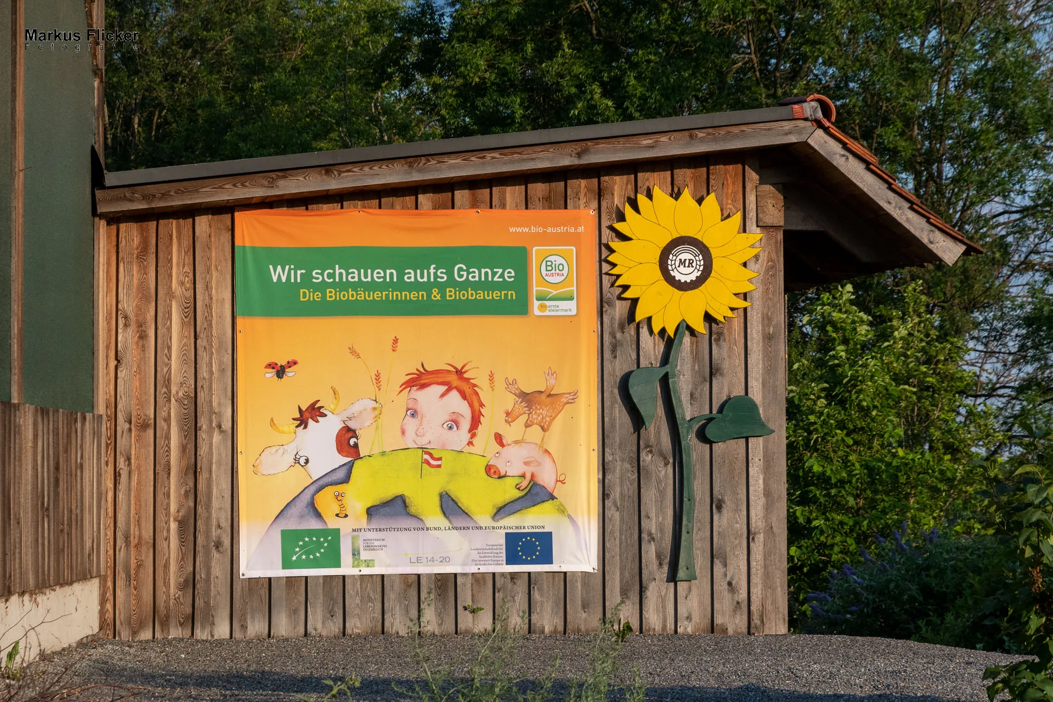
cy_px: 351
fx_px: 3510
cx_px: 526
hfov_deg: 17.1
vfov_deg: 11.4
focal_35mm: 120
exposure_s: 1/1000
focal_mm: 80
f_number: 8
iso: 400
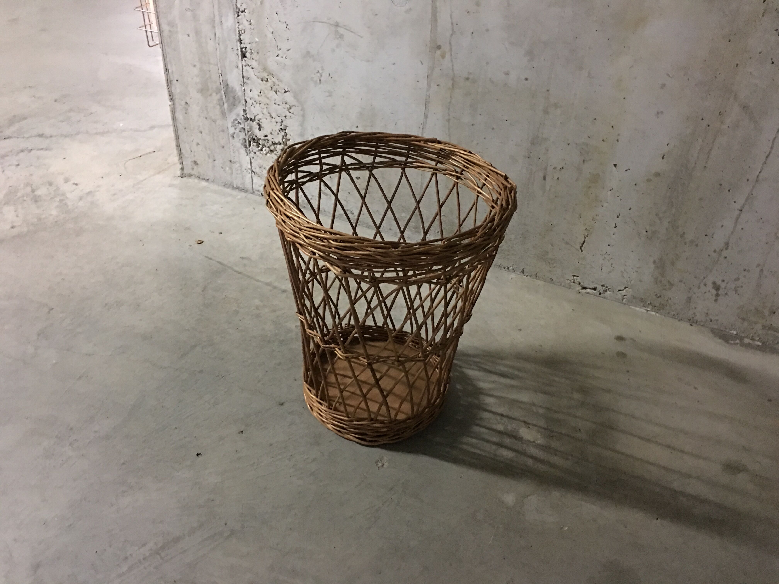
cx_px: 390
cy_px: 292
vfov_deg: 48.2
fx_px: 653
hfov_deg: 61.7
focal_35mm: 29
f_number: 2.2
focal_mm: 4.15
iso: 125
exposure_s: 1/4
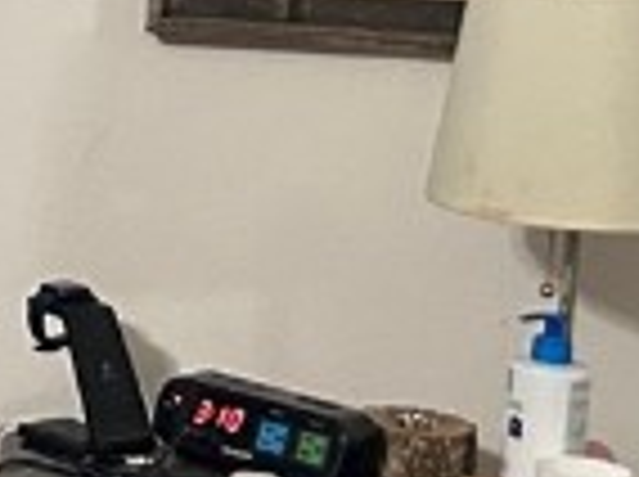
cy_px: -99
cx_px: -1336
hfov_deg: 8.6
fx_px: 3465
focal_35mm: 188
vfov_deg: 7.8
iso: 400
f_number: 1.5
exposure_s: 1/60
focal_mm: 5.7
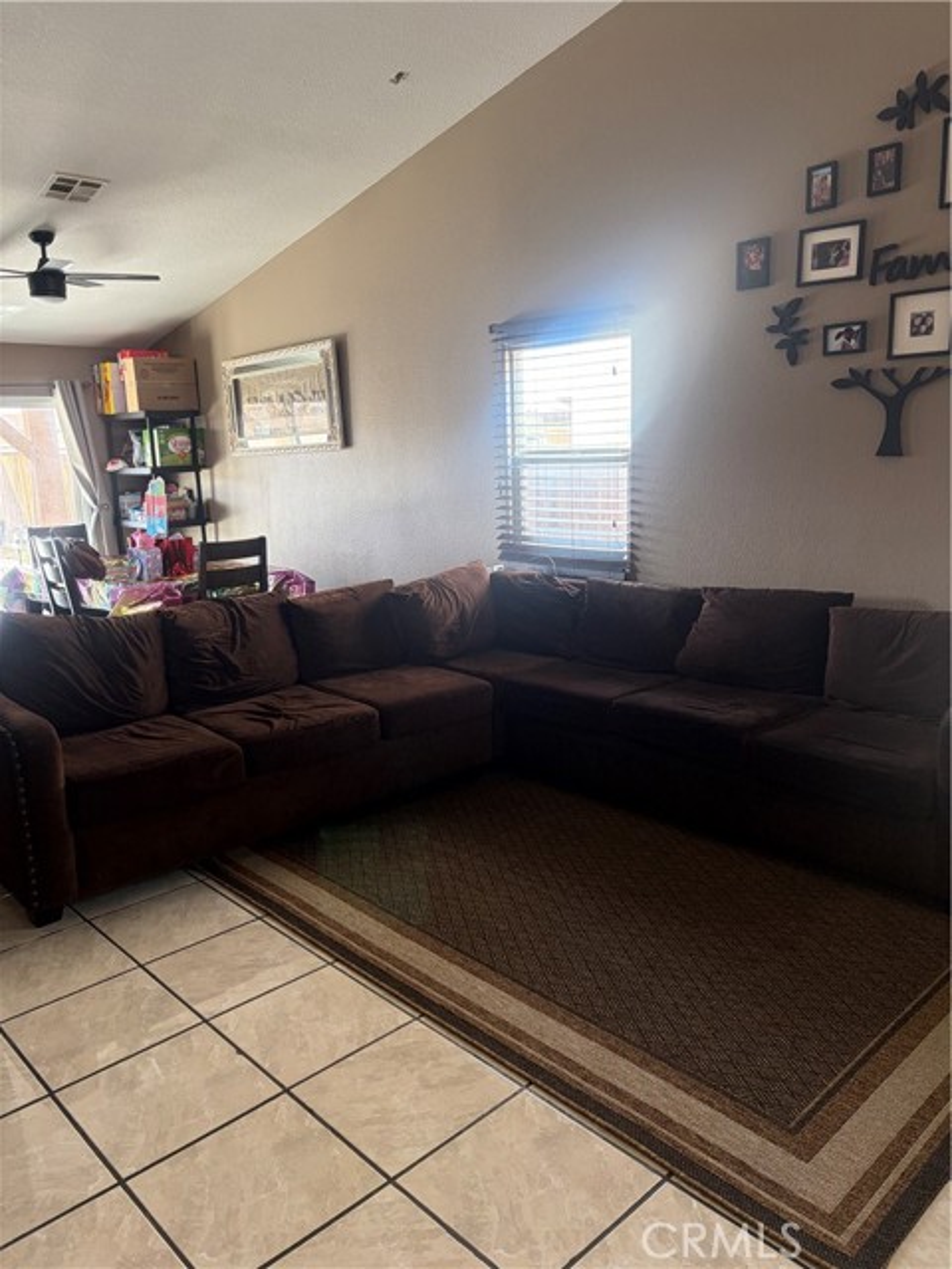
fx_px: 953
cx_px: 476
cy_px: 634
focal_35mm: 26
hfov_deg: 53.1
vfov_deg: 67.3
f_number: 1.6
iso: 125
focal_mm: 5.96
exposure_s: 1/66
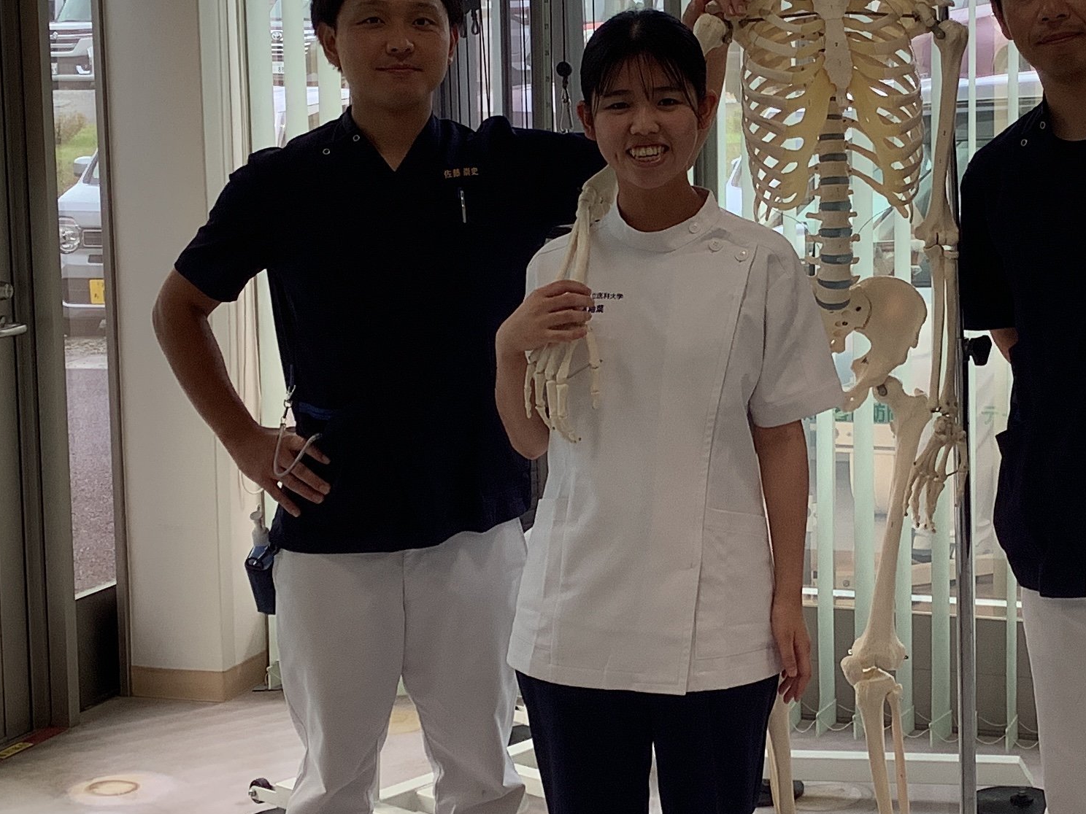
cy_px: 333
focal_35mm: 68
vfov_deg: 21.6
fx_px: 2133
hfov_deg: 28.2
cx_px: 798
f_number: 2.4
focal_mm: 3.3
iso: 32
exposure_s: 1/100
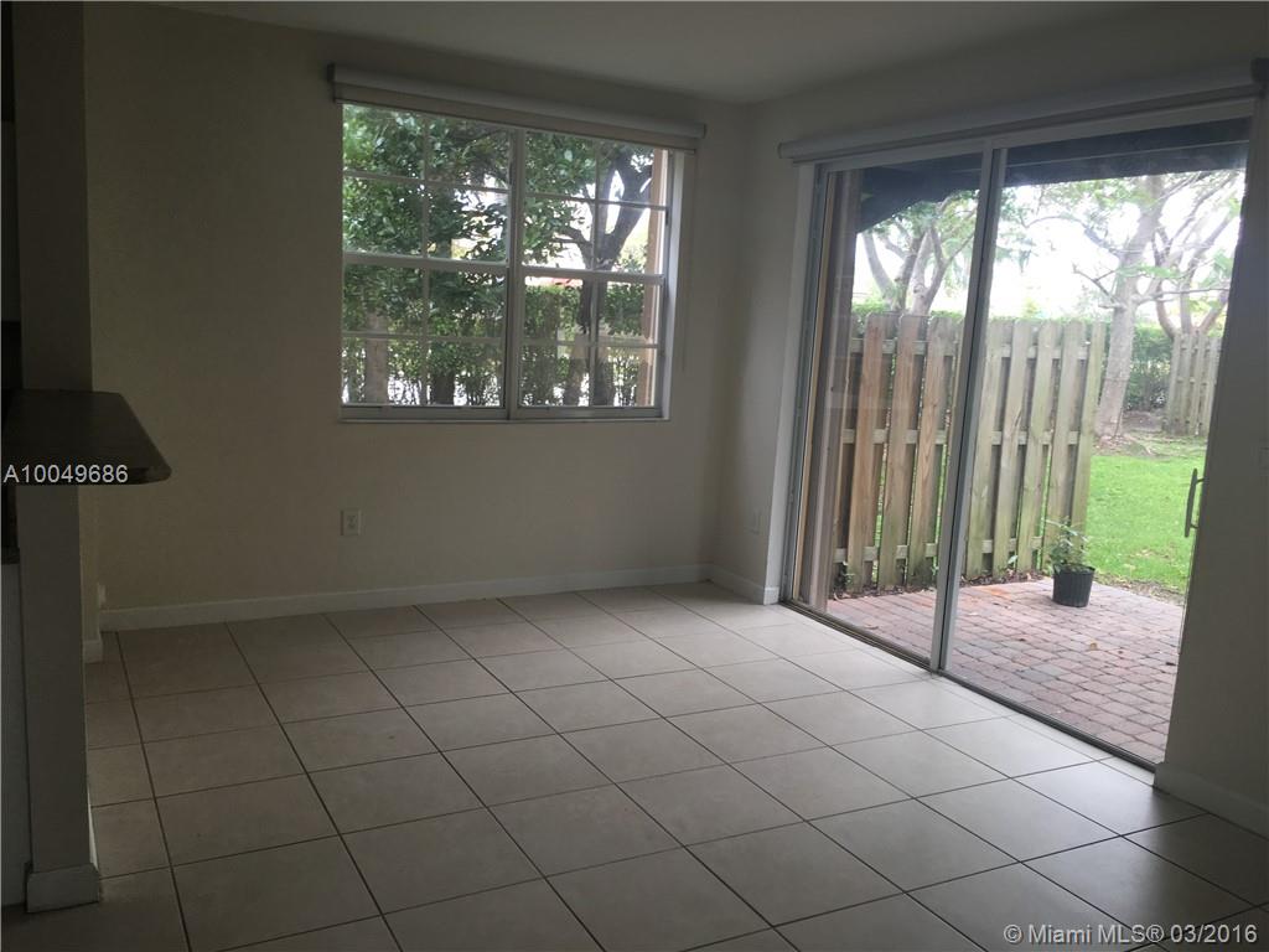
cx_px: 634
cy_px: 476
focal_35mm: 29
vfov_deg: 48.2
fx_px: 1063
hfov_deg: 61.7
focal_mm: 4.15
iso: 25
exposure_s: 1/60
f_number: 2.2
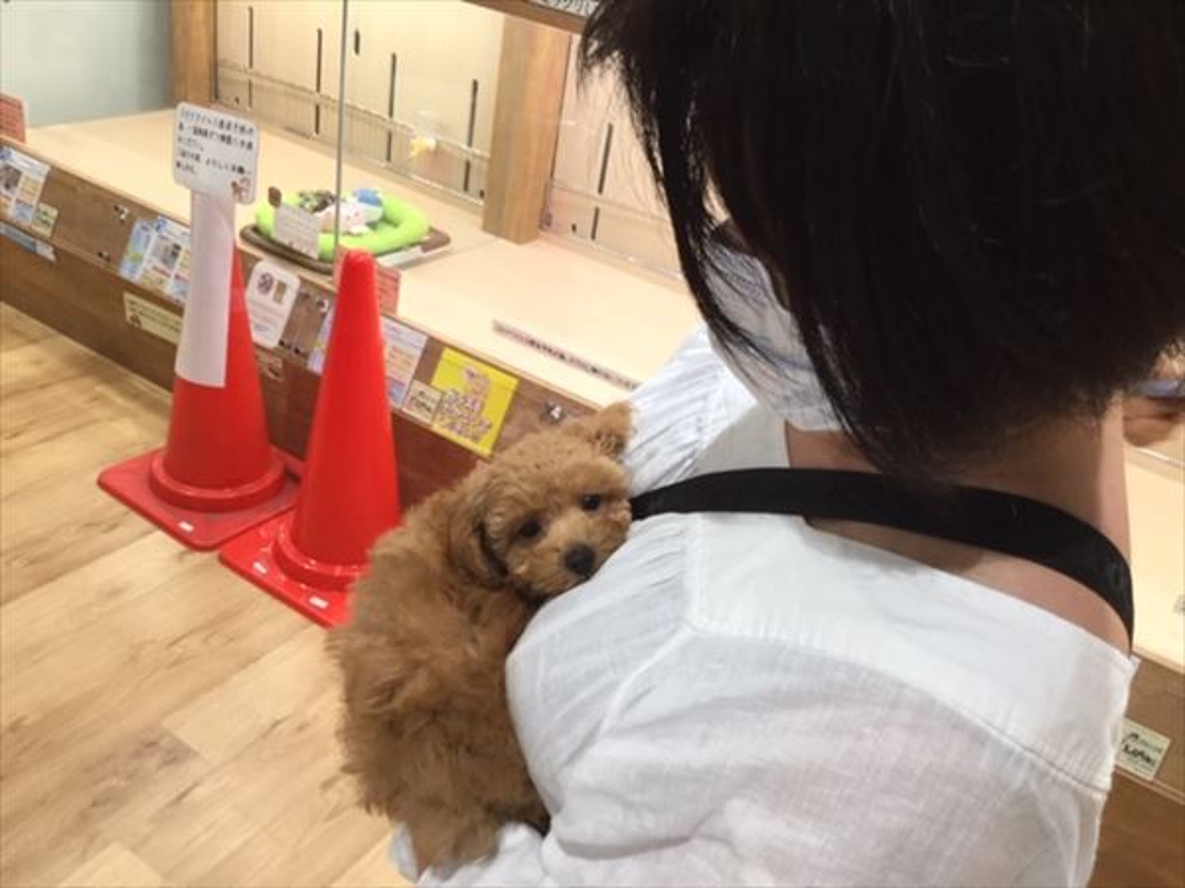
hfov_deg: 58.4
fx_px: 1061
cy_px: 444
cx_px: 592
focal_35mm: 31
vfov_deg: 45.4
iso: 50
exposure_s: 1/30
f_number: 2.4
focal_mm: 3.3
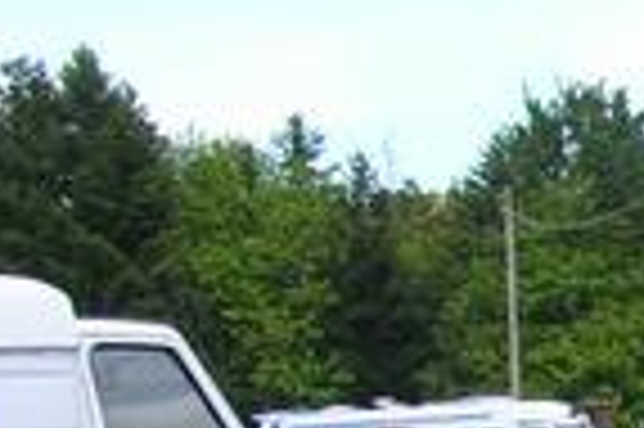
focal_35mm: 163
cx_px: 1333
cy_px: 897
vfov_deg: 8.0
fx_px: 2913
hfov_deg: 11.3
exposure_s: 1/398
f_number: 2.8
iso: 50
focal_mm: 5.8
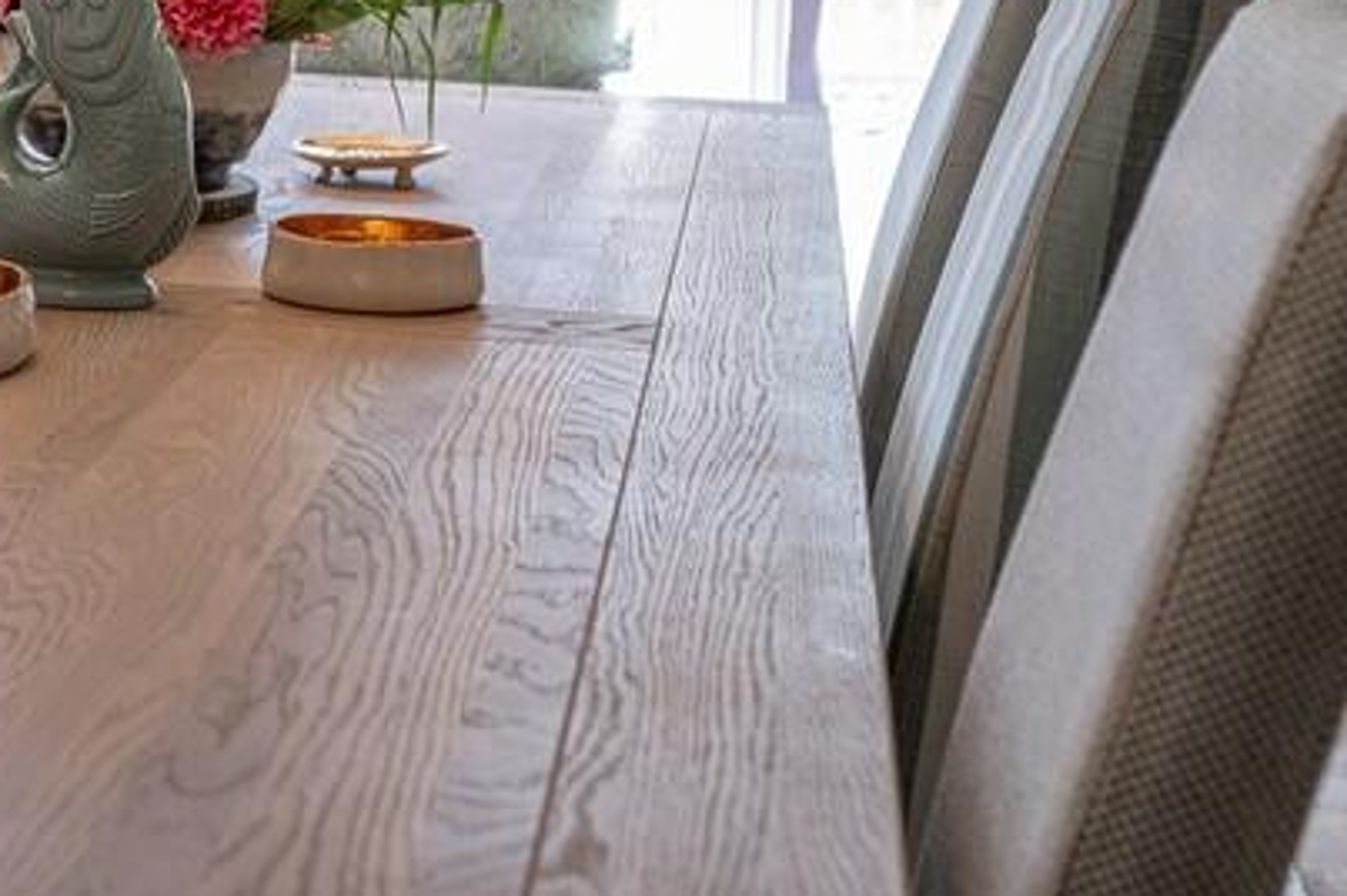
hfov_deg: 21.6
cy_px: -191
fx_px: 3327
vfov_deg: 14.8
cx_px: -150
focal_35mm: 89
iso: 200
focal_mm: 35
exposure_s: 1/100
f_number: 4
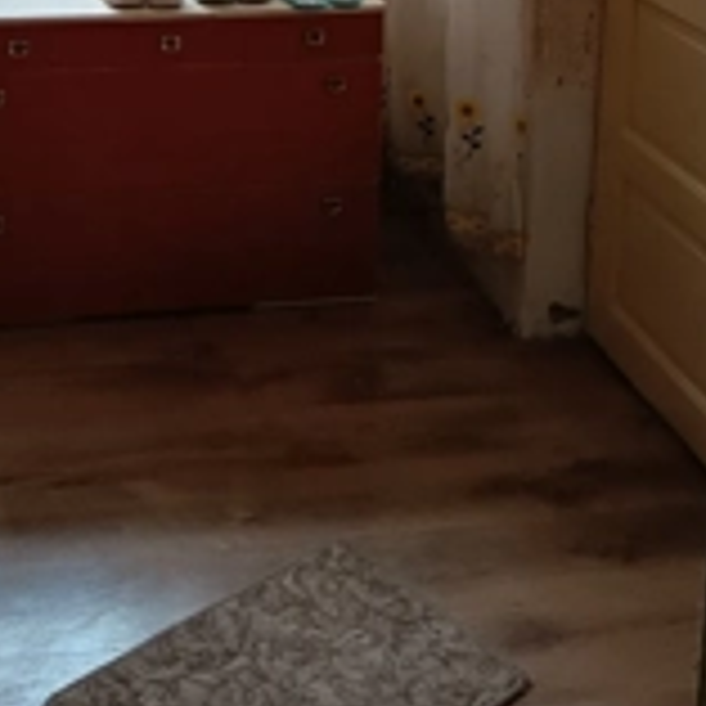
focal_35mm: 54
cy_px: -126
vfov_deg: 28.0
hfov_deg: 31.3
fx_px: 1246
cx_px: 220
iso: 185
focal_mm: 5.27
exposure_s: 1/50
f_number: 1.7
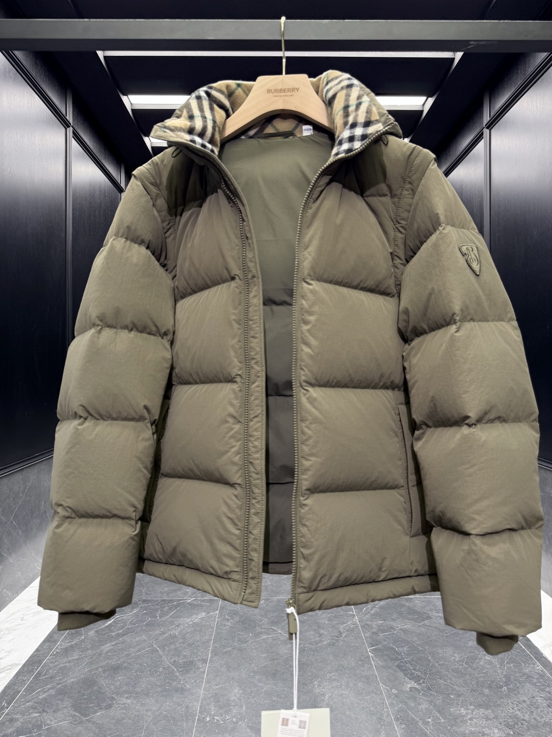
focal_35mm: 24
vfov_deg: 71.6
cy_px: 368
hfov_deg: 56.8
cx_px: 276
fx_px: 510
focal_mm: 6.76
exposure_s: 1/100
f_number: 1.78
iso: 80
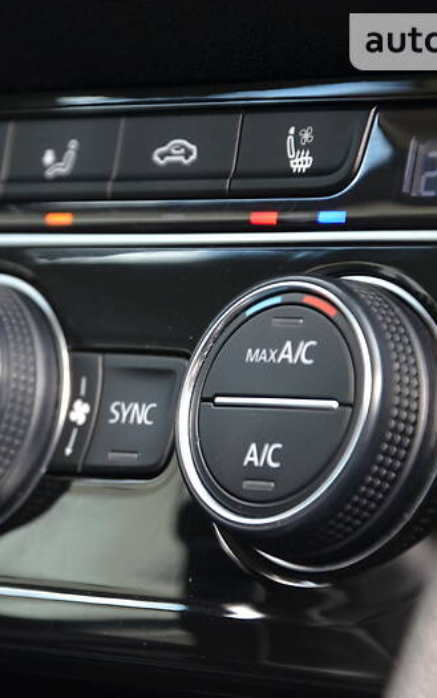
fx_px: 3980
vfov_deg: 10.0
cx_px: 29
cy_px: 349
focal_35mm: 209
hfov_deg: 6.3
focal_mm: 90
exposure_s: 1/60
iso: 450
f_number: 5.6
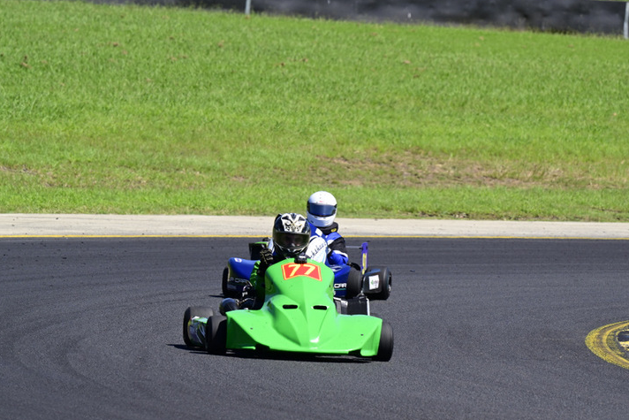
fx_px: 7462
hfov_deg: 4.8
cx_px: 330
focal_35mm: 427
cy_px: 202
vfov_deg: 3.2
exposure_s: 1/640
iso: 500
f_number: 11
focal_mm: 380
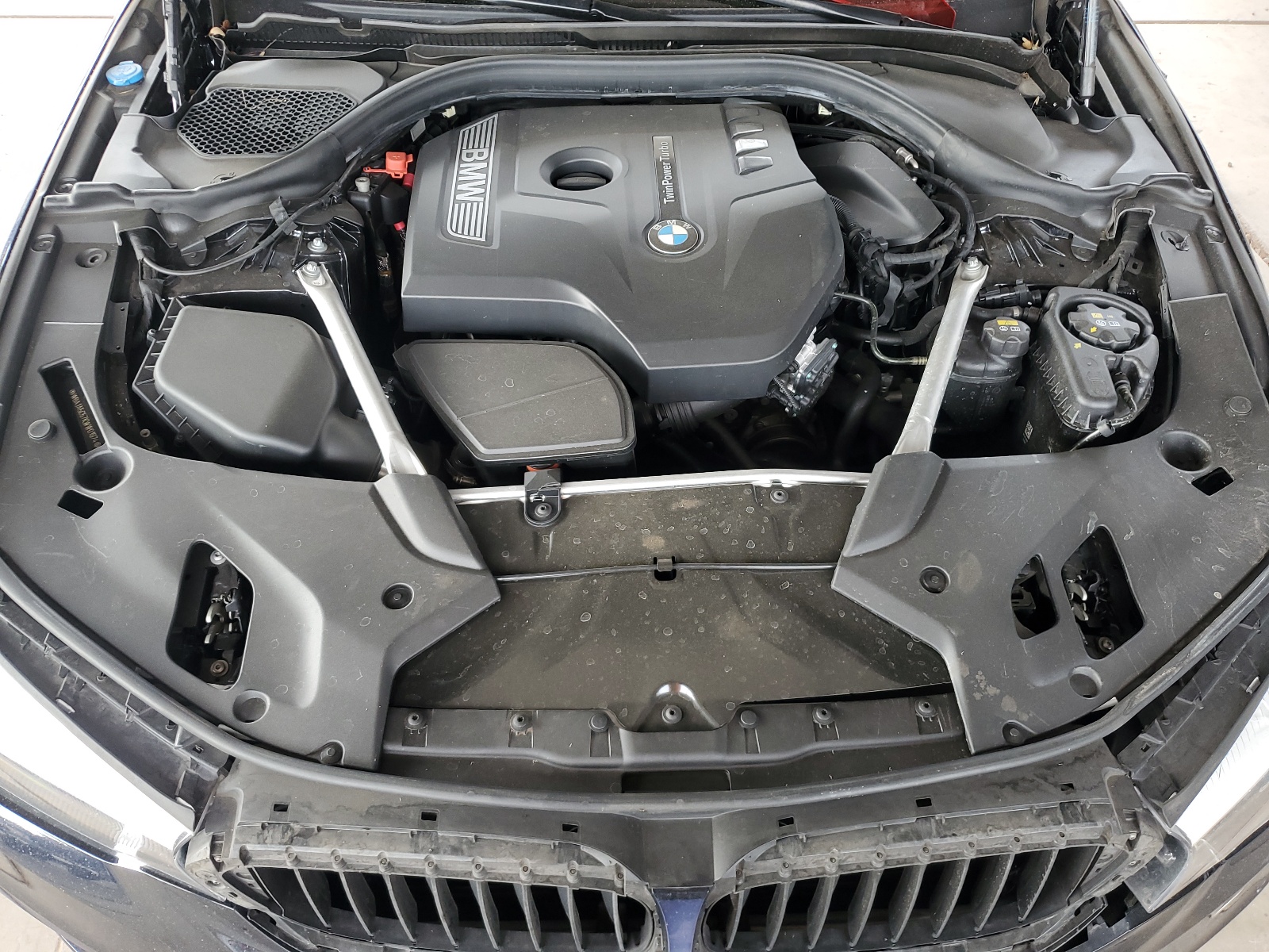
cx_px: 634
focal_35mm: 26
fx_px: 953
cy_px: 476
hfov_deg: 67.3
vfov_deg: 53.1
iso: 62
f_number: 1.5
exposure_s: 1/60.2
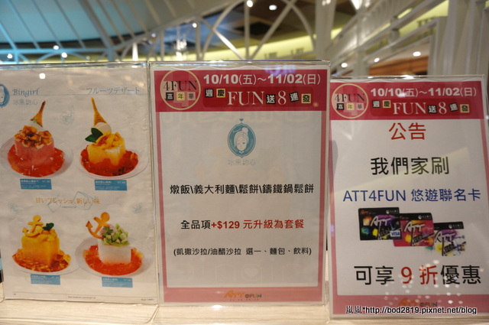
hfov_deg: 73.8
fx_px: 326
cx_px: 244
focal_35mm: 24
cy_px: 162
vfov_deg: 53.0
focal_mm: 16
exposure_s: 1/60
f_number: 4
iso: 320
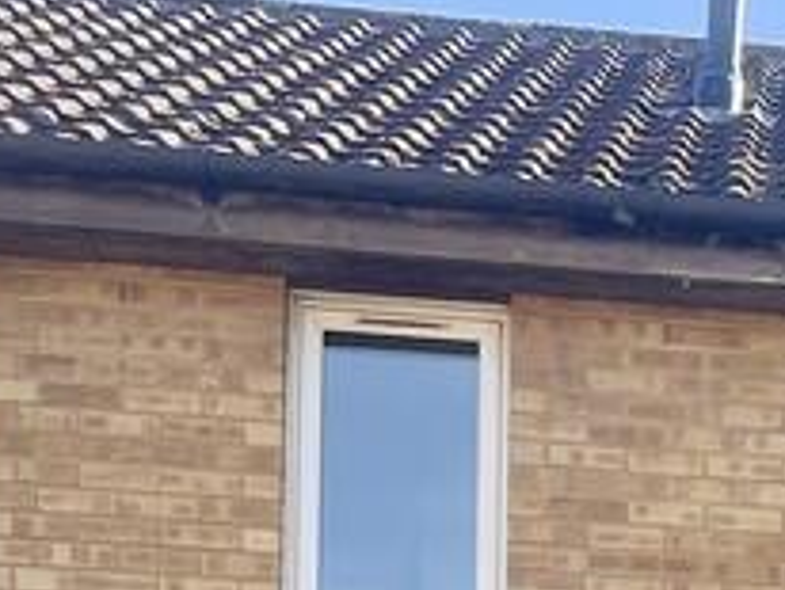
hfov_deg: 14.0
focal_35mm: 129
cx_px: 1299
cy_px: 1359
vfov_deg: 10.2
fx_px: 2929
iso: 32
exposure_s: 1/419
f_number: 1.6
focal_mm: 4.2
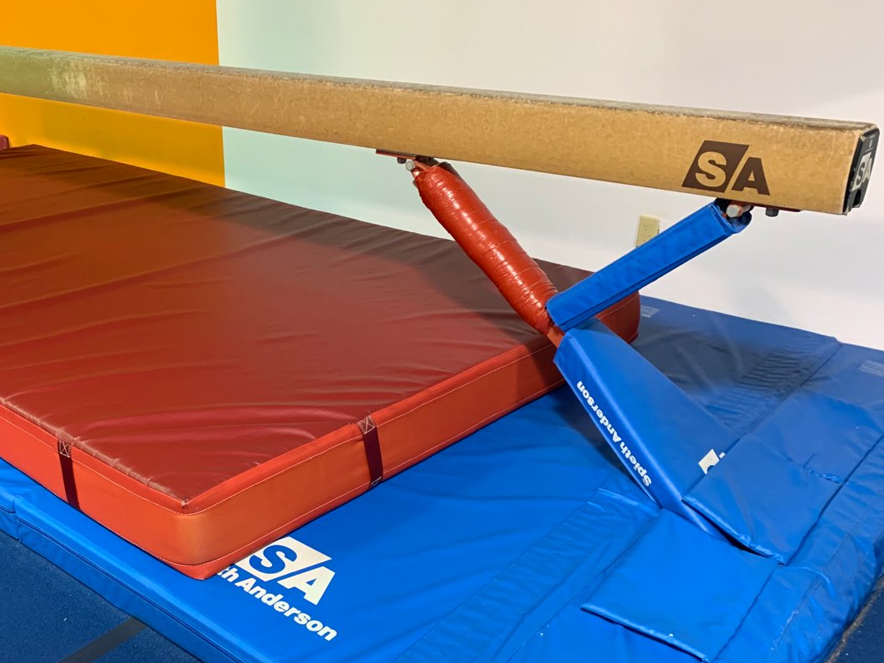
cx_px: 298
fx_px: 945
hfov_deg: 49.3
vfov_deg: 38.5
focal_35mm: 37
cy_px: 400
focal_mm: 4.25
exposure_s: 1/60
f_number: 1.8
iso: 250
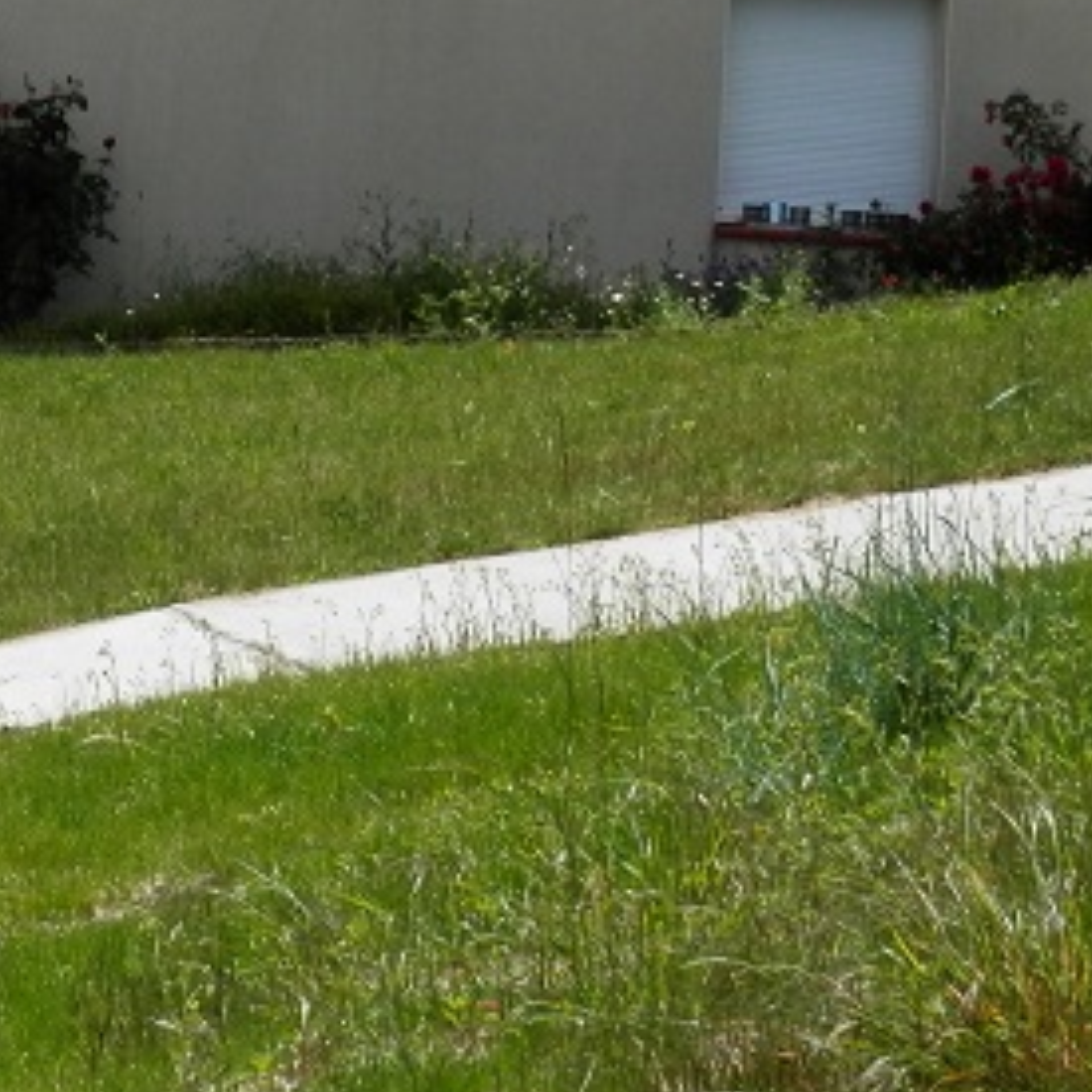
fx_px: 4818
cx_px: 107
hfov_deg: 12.8
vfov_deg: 12.8
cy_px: 135
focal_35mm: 135
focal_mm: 8.9
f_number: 11.2
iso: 80
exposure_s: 1/160
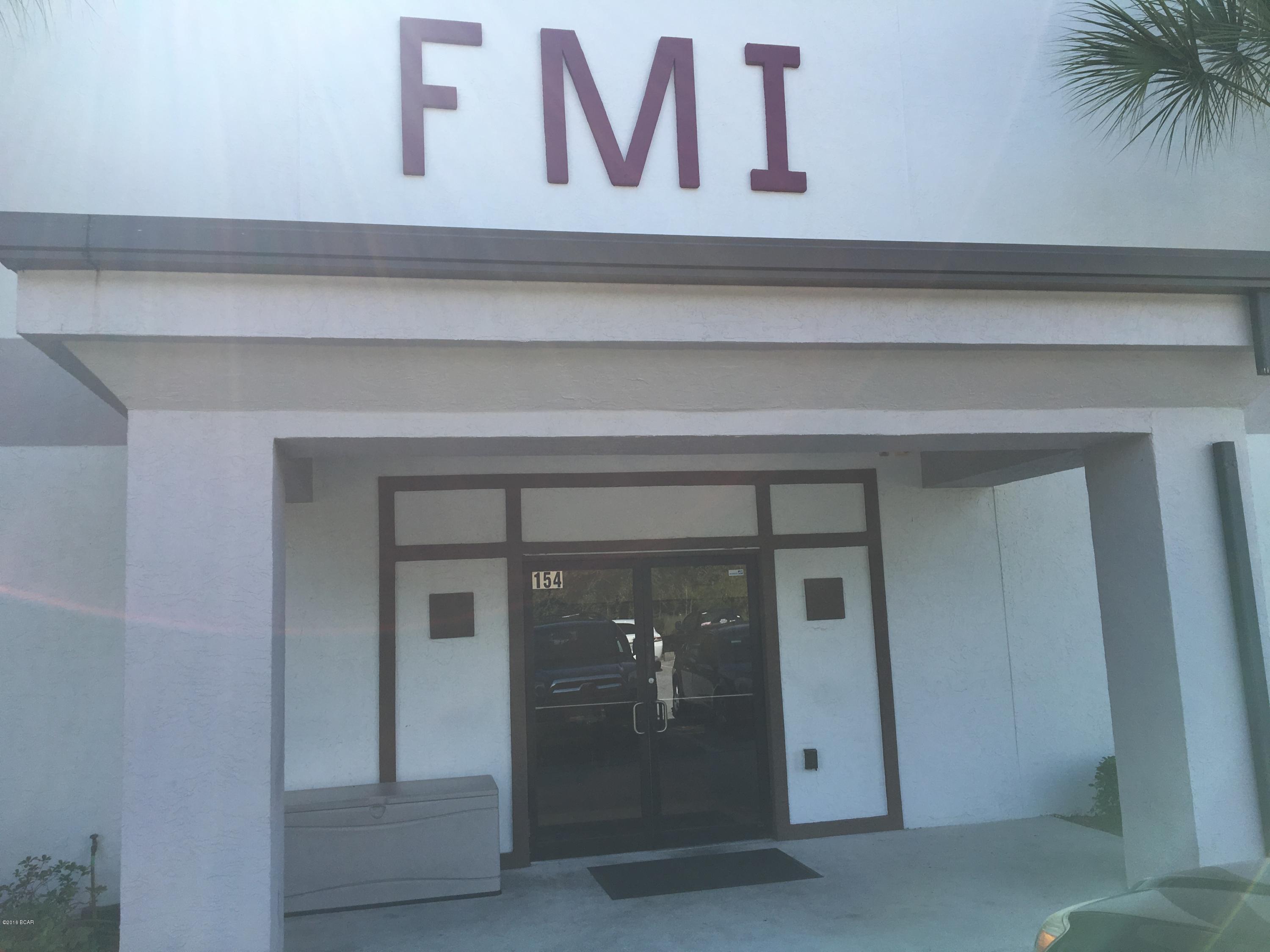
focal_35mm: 29
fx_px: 1064
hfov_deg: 61.7
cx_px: 635
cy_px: 476
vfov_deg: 48.2
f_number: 2.2
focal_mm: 4.15
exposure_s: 1/801
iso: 25
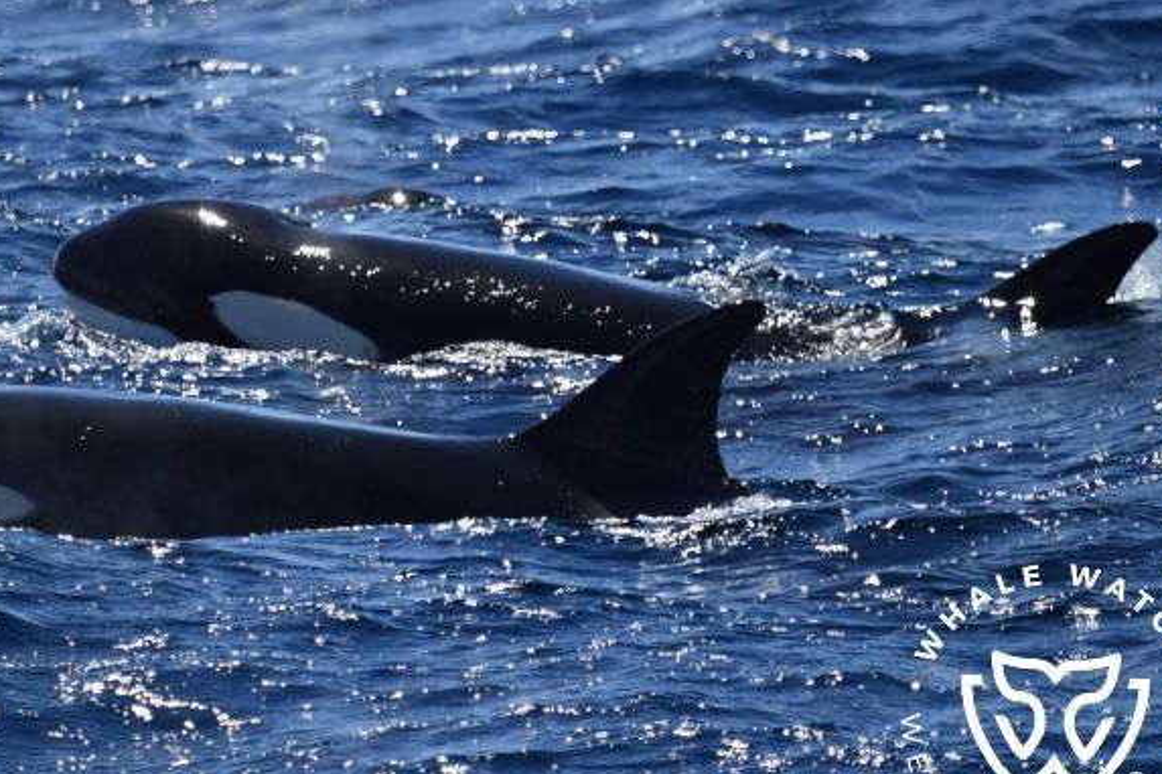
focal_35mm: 837
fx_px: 27014
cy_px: 343
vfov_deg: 1.6
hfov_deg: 2.5
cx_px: 412
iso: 1000
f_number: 6.3
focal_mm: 600
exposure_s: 1/8000
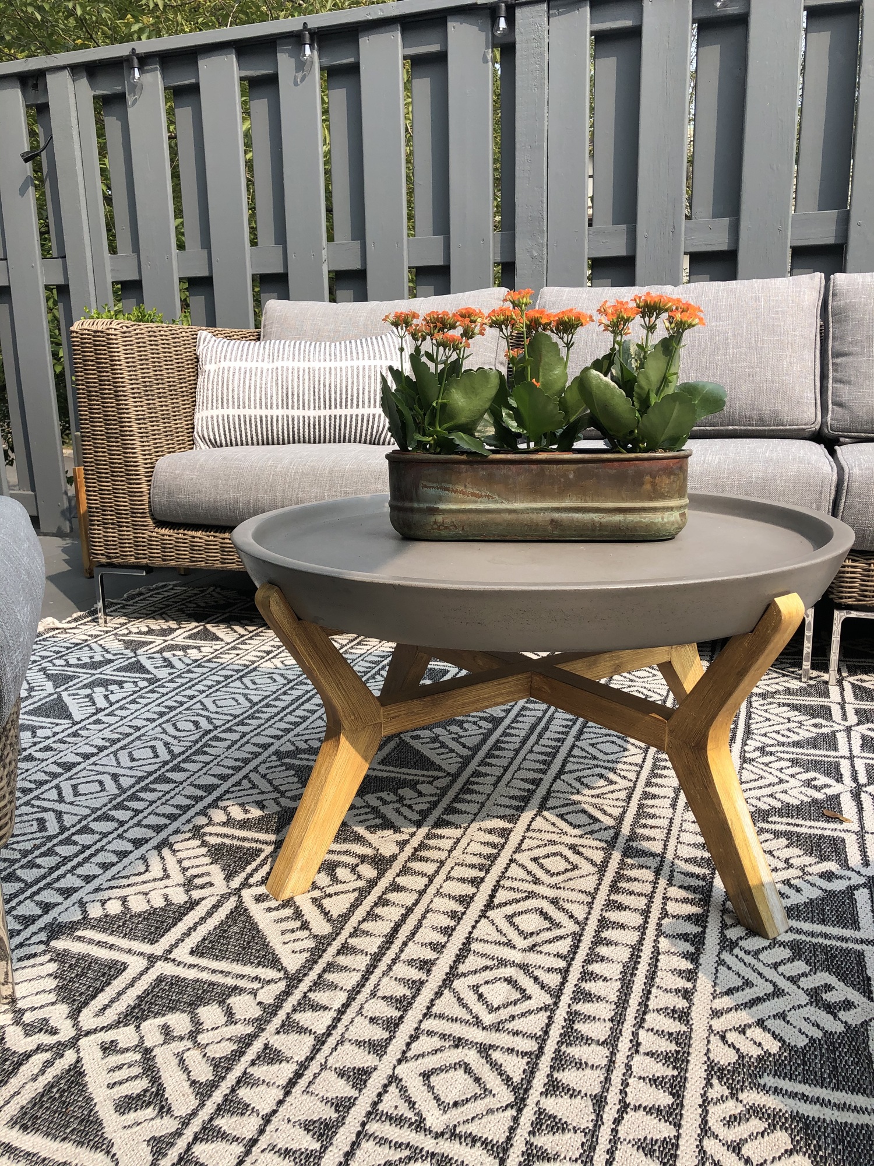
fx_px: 943
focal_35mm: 28
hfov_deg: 49.7
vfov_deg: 63.4
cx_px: 437
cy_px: 583
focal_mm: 4
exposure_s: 1/1080
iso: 20
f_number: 1.8
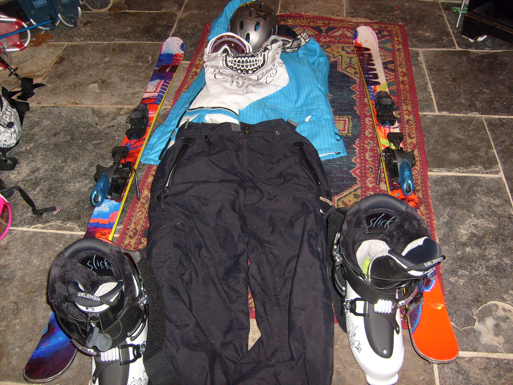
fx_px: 519
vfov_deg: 40.7
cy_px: 192
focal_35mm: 35
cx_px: 256
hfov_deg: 52.6
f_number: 2.8
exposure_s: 1/45
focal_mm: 5.8
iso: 100
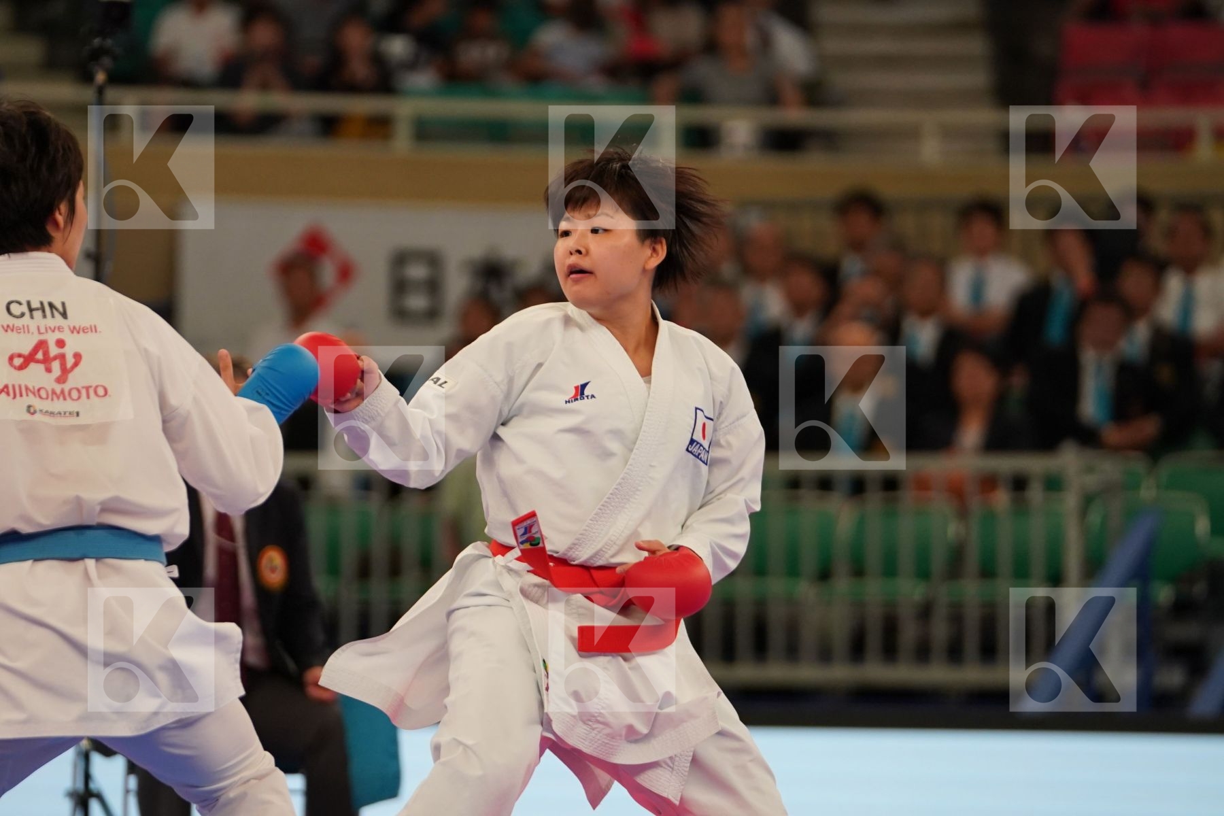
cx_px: 612
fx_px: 8975
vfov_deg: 5.2
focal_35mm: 264
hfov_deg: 7.8
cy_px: 408
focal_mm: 176
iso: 1600
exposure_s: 1/1000
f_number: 2.8
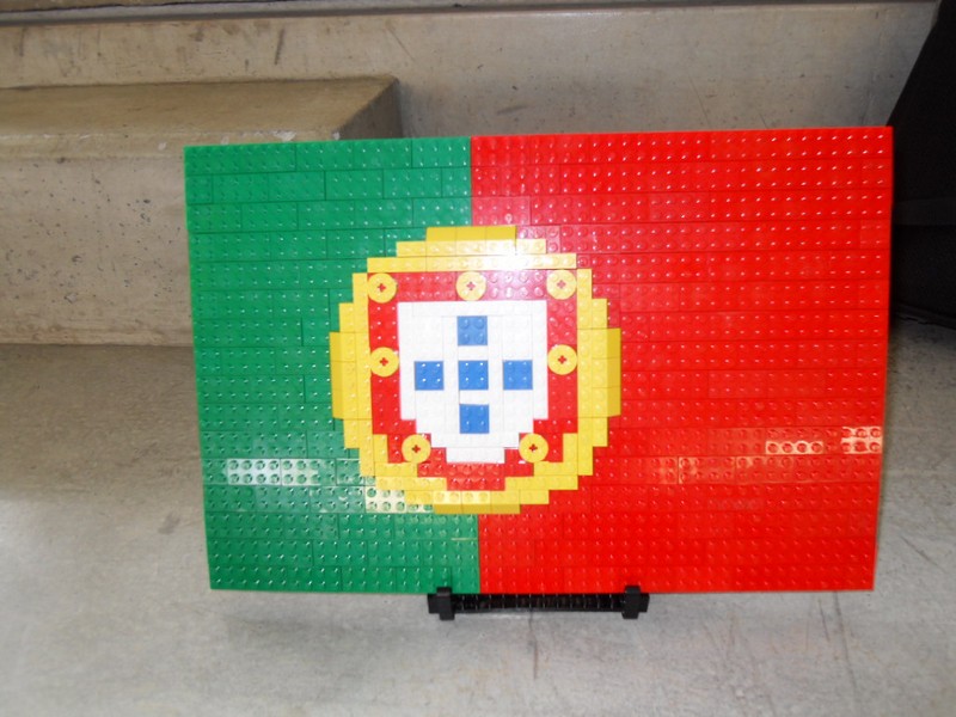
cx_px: 478
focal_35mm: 28
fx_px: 773
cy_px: 358
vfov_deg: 49.7
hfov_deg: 63.4
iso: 200
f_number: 2.8
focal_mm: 6
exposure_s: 1/45
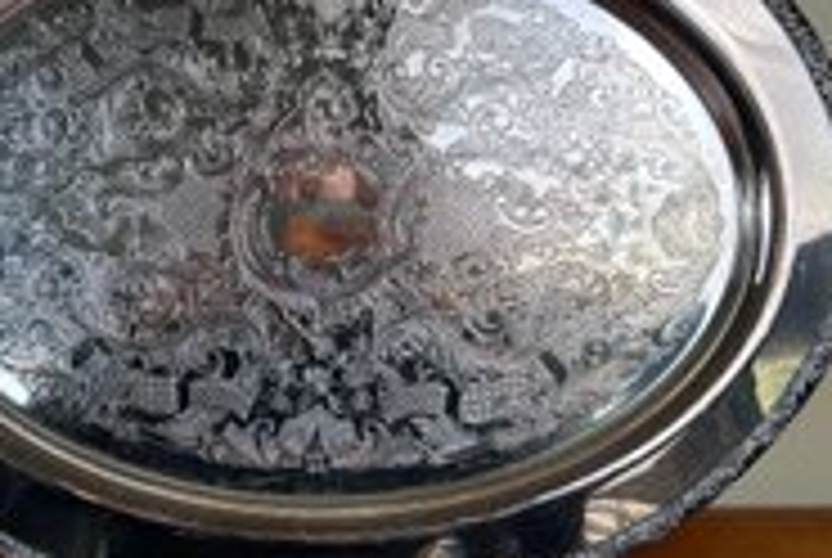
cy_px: 218
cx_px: 322
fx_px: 1157
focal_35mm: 50
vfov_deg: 27.0
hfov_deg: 39.3
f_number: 1.5
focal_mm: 5.7
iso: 40
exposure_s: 1/234
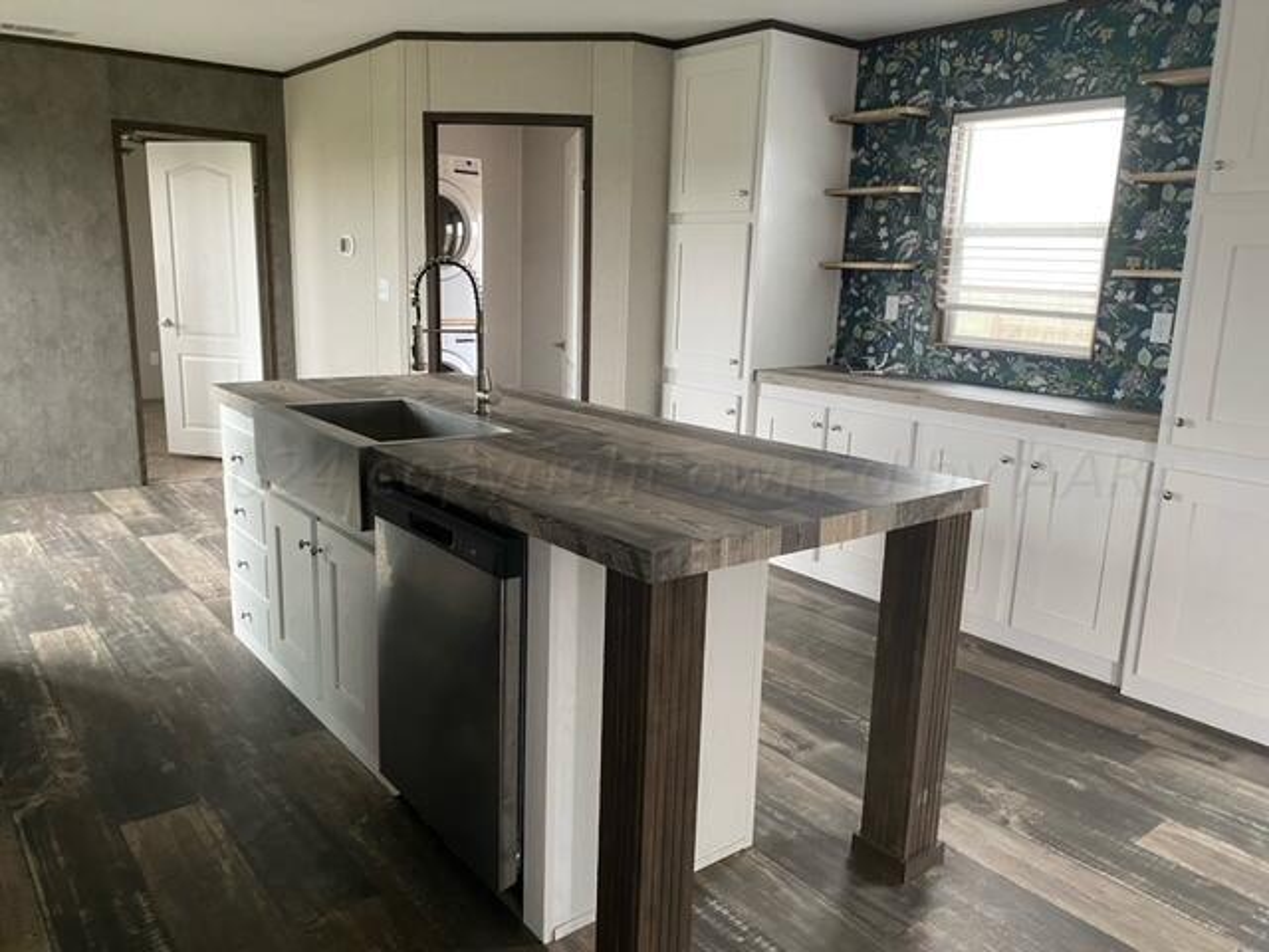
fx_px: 953
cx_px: 634
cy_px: 476
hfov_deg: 67.3
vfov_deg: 53.1
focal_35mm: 26
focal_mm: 4.25
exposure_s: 1/60
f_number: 1.8
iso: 400
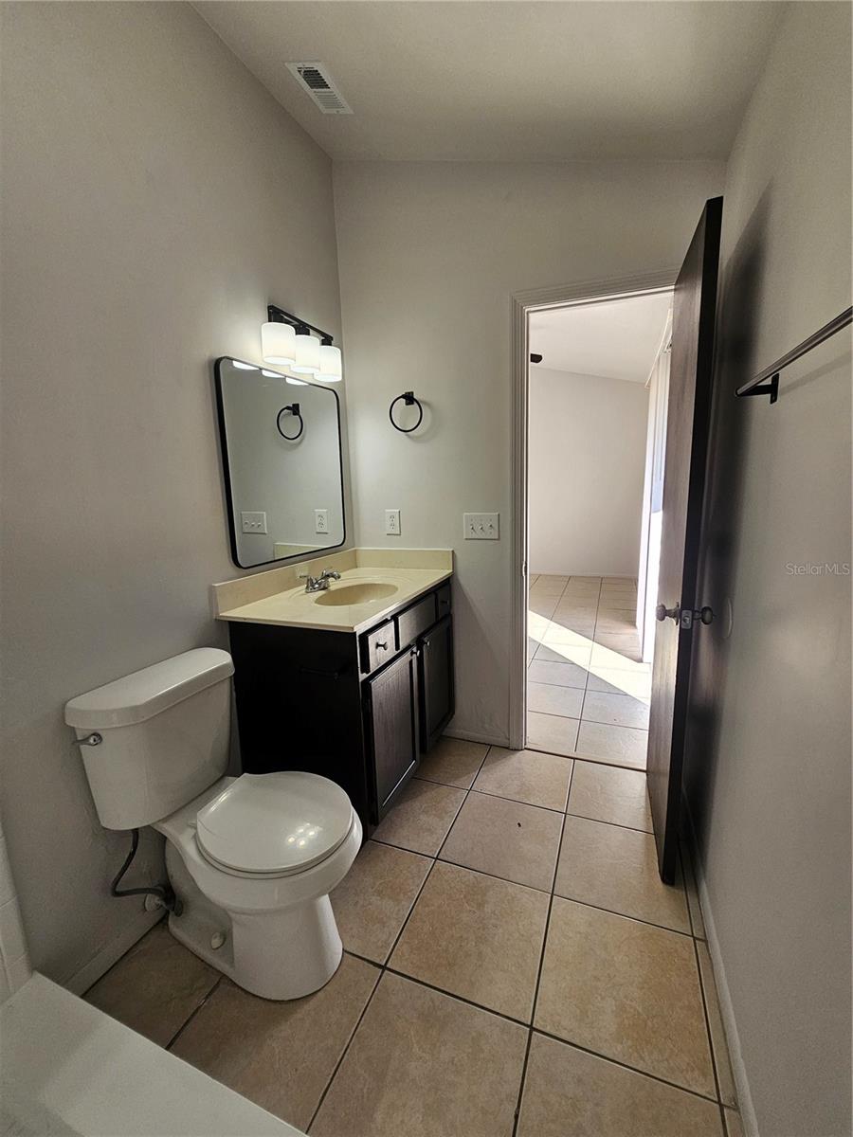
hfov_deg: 89.9
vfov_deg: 106.2
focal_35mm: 13
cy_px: 568
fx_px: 427
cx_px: 426
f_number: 2.2
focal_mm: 2.2
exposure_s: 1/207
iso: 100
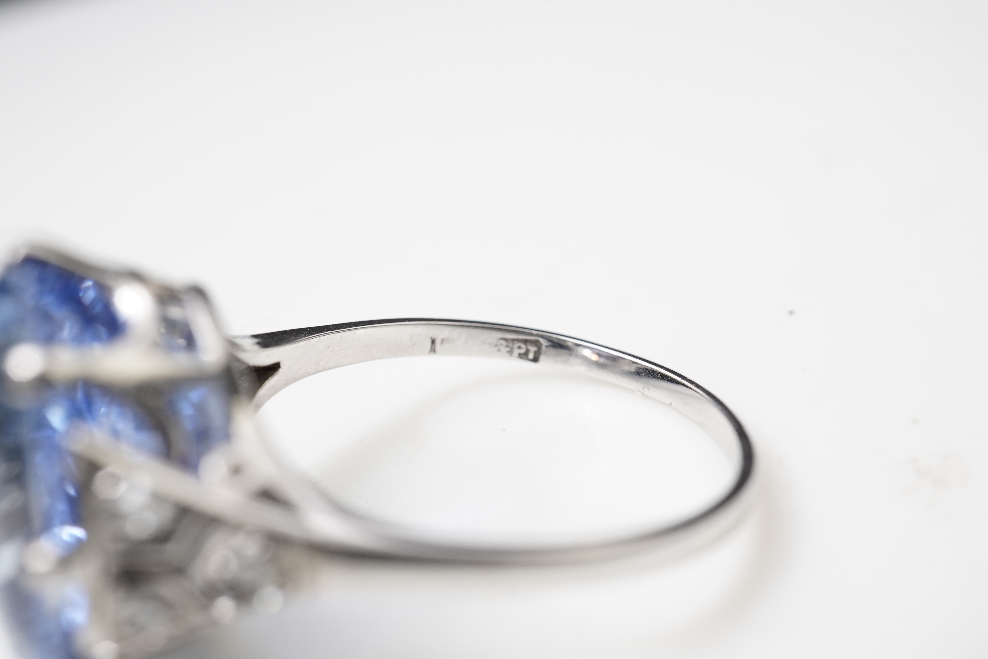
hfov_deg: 43.6
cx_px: 494
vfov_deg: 29.9
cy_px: 330
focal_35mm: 45
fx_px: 1235
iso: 500
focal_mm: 30
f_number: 16
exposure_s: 1/125
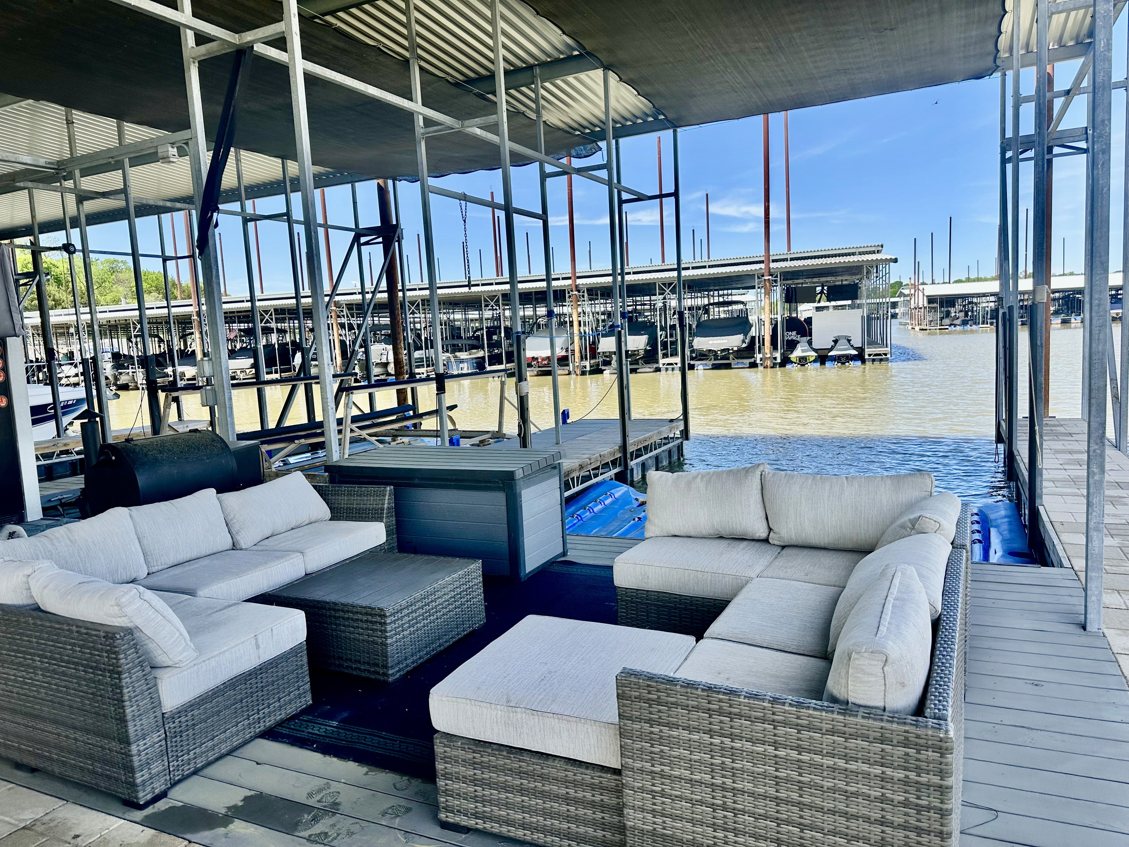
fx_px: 783
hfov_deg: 71.6
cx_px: 564
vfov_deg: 56.8
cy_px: 424
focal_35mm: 24
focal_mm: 6.86
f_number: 1.78
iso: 80
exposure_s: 1/2028
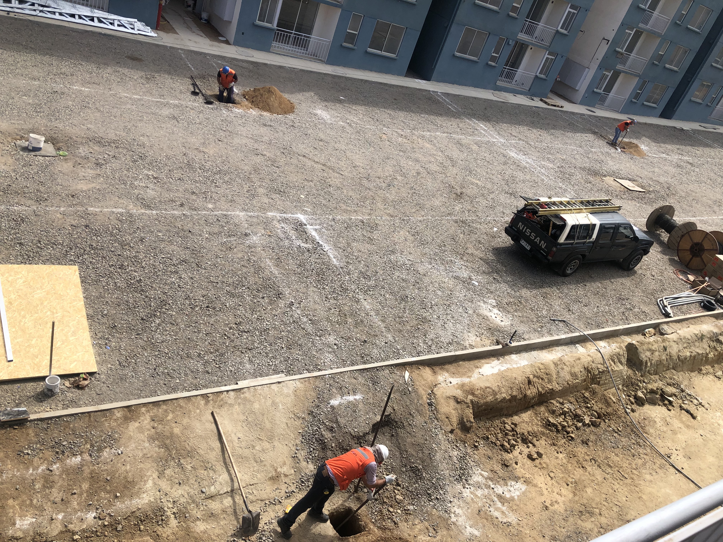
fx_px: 585
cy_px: 271
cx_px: 362
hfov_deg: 63.4
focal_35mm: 28
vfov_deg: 49.7
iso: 20
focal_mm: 4
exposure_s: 1/2114
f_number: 1.8
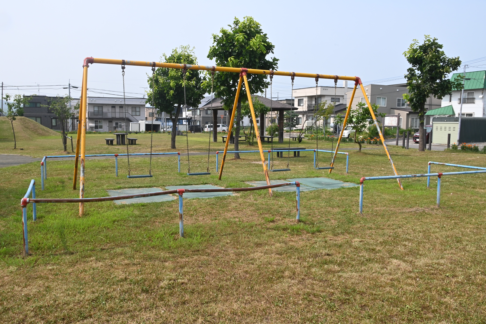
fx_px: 405
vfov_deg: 43.6
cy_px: 162
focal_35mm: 30
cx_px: 243
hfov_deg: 61.9
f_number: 22
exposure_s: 1/100
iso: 400
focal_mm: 20
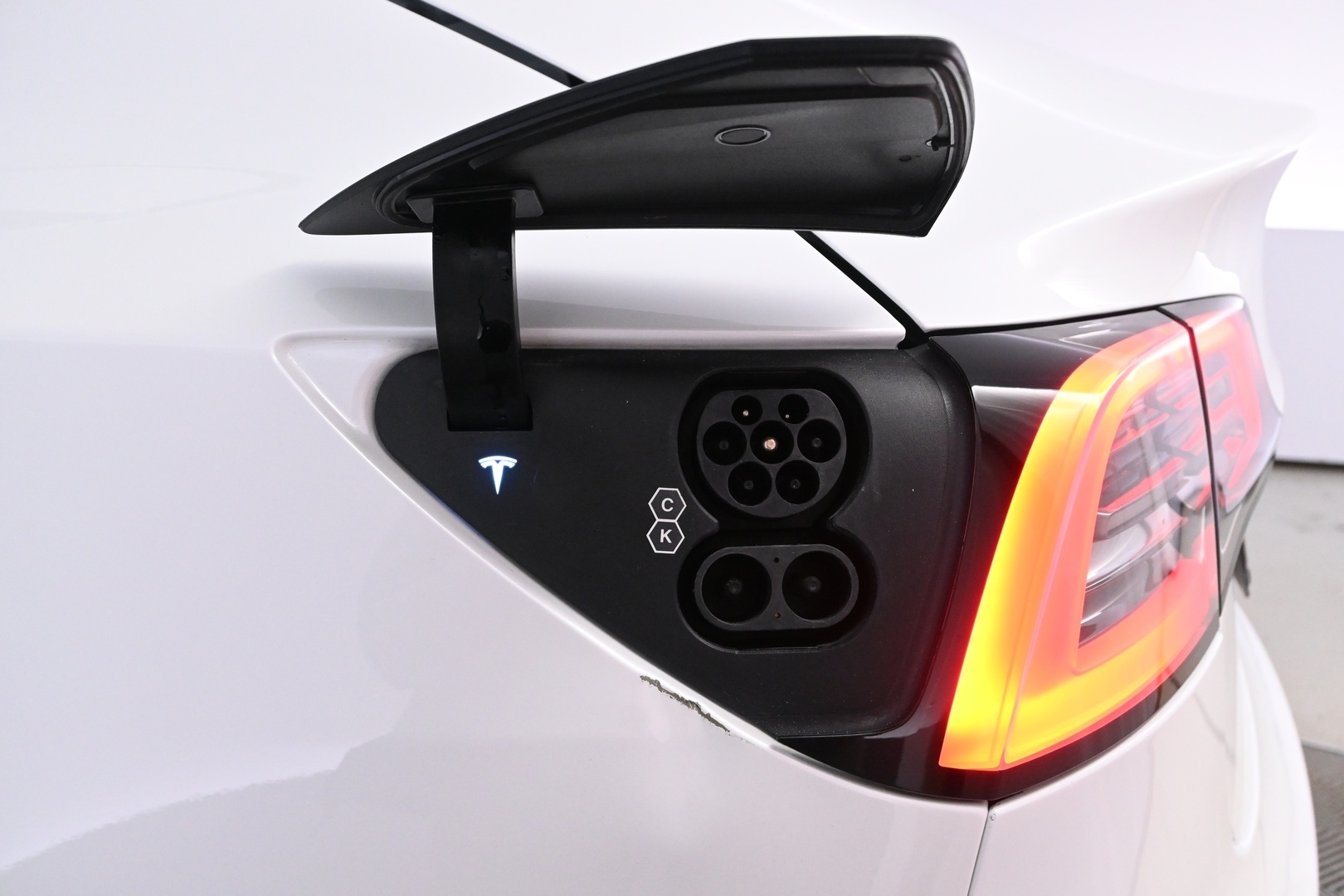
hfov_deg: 58.3
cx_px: 672
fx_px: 1204
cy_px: 448
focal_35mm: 32
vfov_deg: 40.8
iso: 2500
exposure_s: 1/125
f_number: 5.6
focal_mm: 21.5
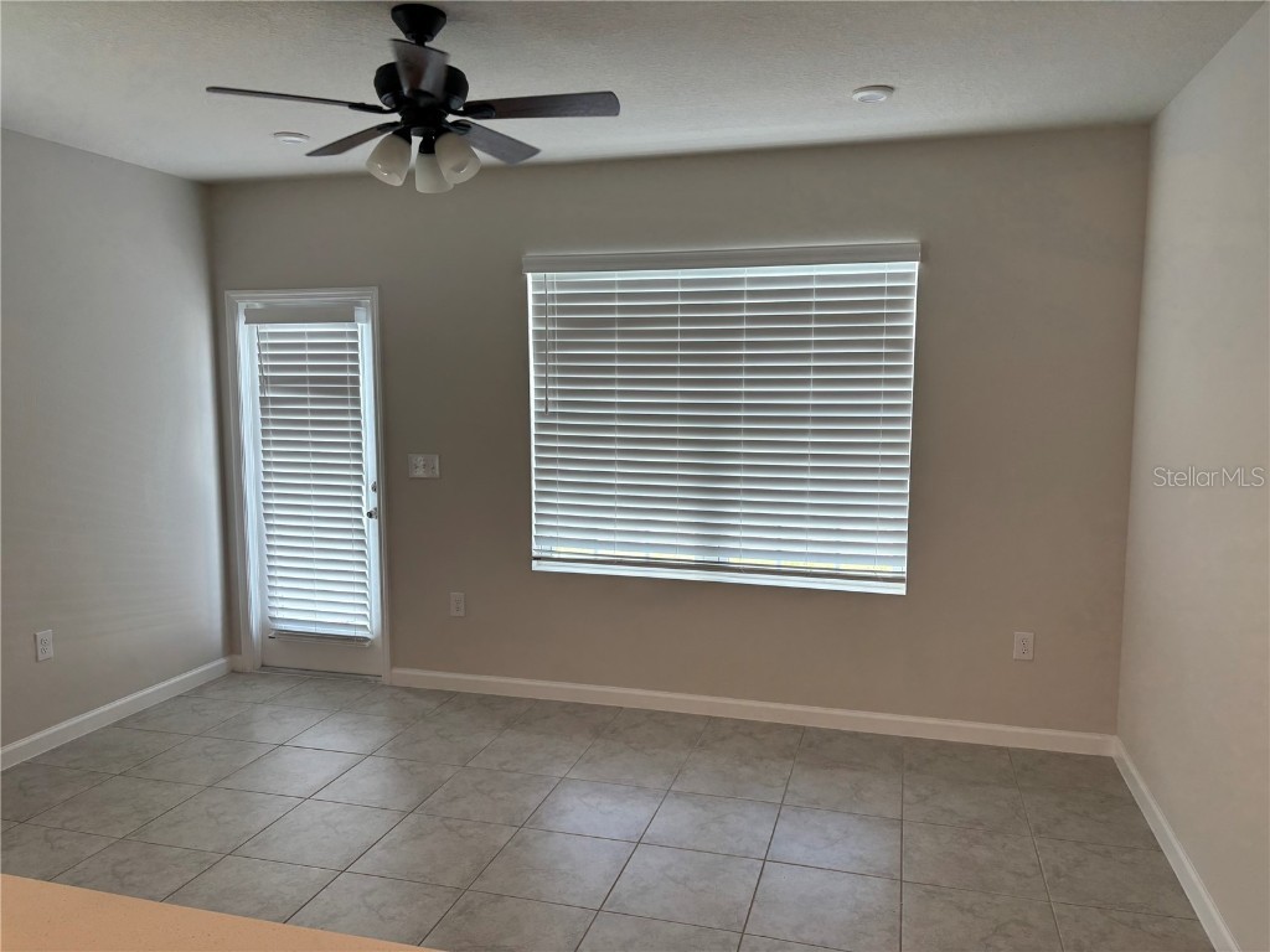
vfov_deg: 53.1
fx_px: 954
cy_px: 476
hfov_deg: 67.3
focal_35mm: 26
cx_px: 635
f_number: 1.6
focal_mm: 5.96
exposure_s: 1/120
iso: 80
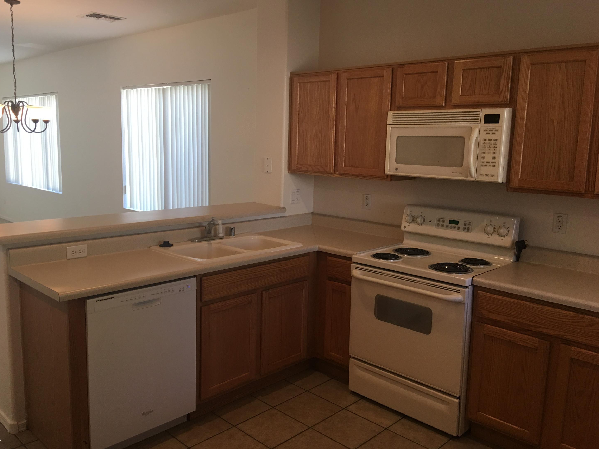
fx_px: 519
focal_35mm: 30
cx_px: 295
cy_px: 222
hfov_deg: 60.0
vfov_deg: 46.8
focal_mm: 4.15
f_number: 2.2
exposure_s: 1/30
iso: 40
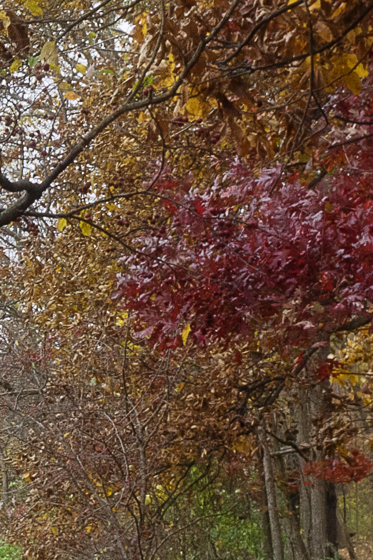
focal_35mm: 146
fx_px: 2268
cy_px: 340
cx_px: -316
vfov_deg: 14.0
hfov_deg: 9.0
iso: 400
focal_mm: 11.56
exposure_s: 1/25
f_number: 9
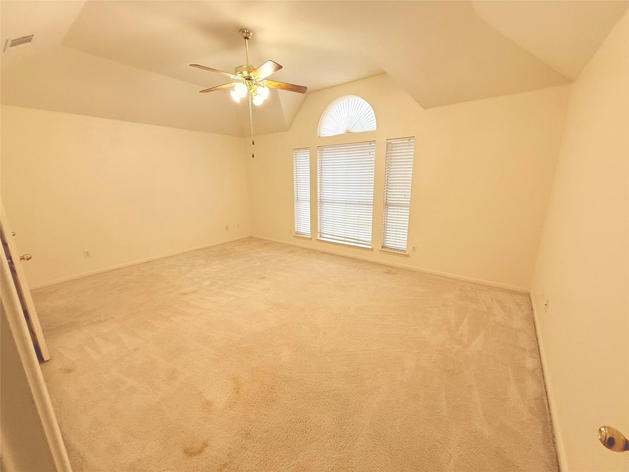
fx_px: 254
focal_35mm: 14
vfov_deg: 85.7
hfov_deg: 102.1
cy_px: 236
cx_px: 314
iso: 200
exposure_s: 1/120
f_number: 2.2
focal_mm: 2.22
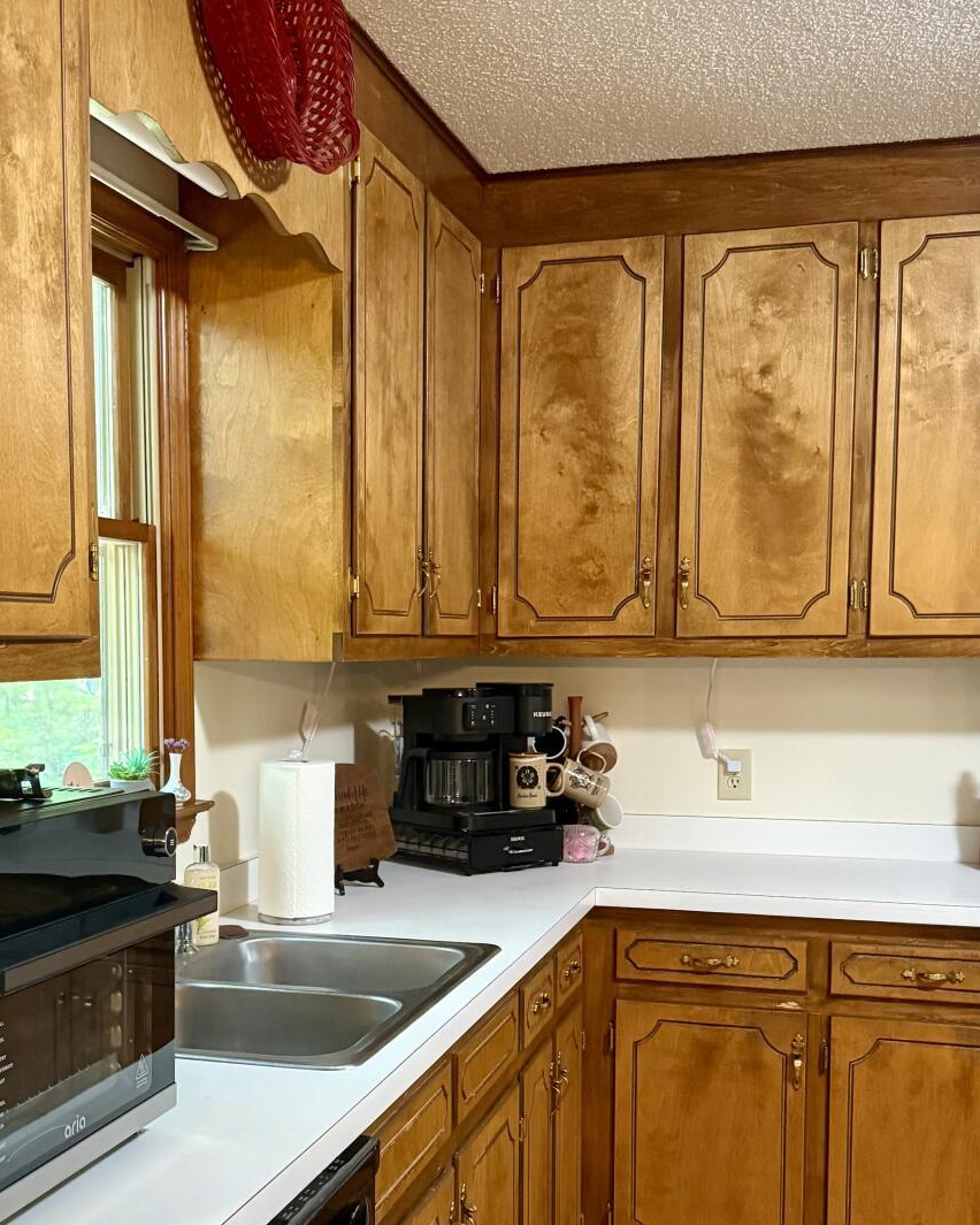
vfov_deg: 41.6
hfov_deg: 34.0
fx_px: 1595
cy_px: 784
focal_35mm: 44
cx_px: 383
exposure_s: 1/60
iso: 640
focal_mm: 6.76
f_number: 1.78
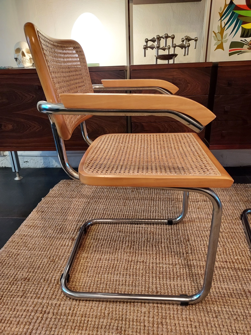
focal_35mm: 24
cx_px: 126
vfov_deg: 71.6
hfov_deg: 56.8
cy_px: 168
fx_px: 232
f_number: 1.8
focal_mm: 4.6
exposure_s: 1/33
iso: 500
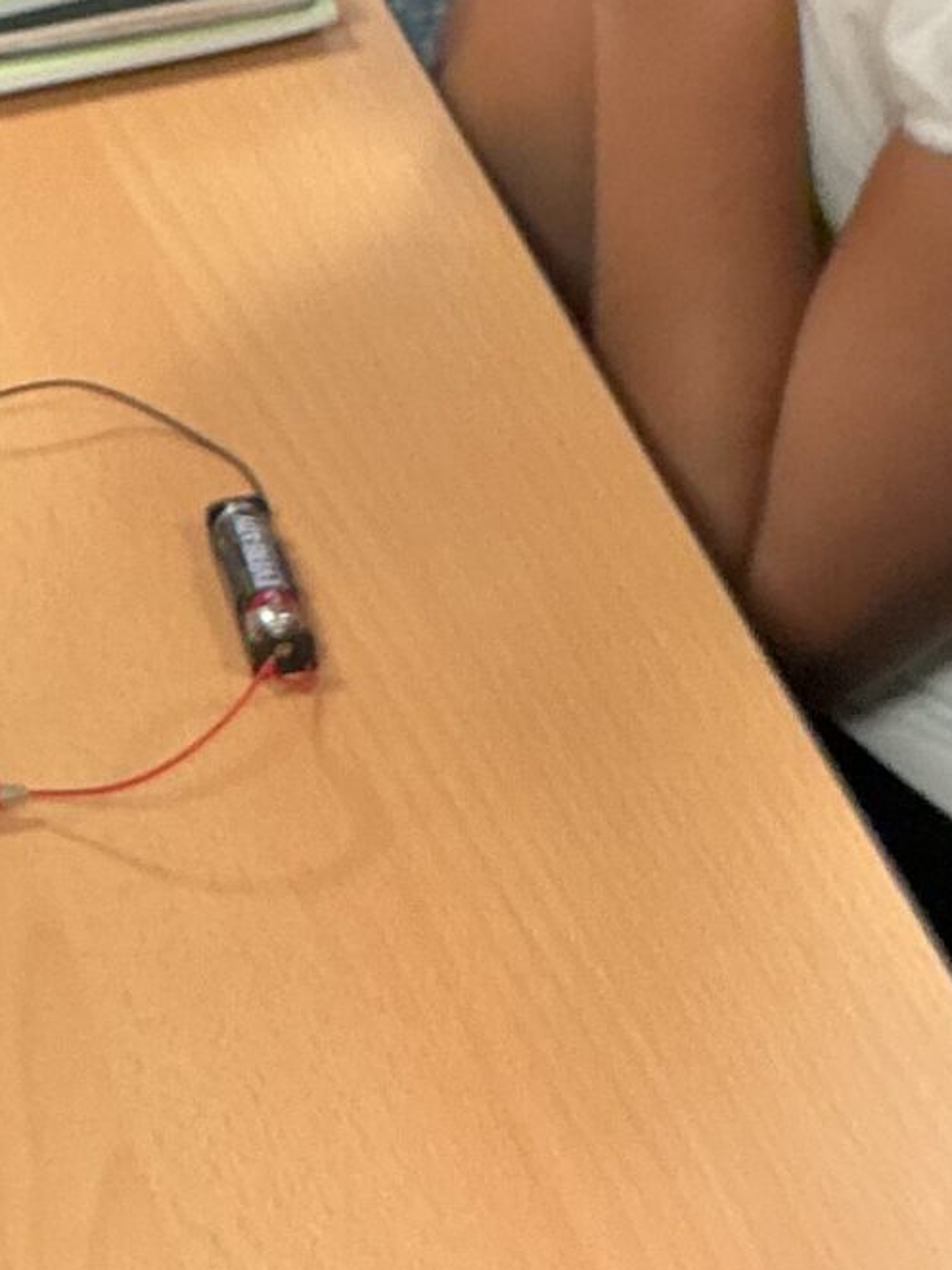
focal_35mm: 112
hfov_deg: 12.7
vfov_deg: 17.5
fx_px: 4108
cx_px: -374
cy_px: 393
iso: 125
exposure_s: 1/60
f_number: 1.8
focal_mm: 3
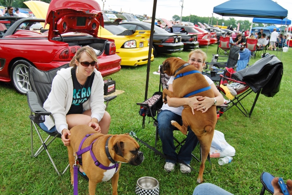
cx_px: 146
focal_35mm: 33
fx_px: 268
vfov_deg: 40.0
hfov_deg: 57.2
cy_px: 98
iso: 100
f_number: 5.6
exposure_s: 1/125
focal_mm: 22
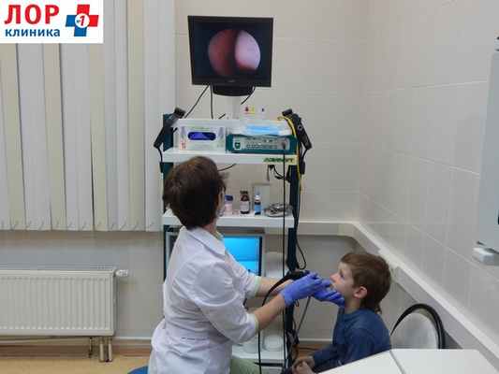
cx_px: 250
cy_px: 187
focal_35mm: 34
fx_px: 490
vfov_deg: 41.8
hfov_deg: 53.9
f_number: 3.3
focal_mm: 6.1
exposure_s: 1/30
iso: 160
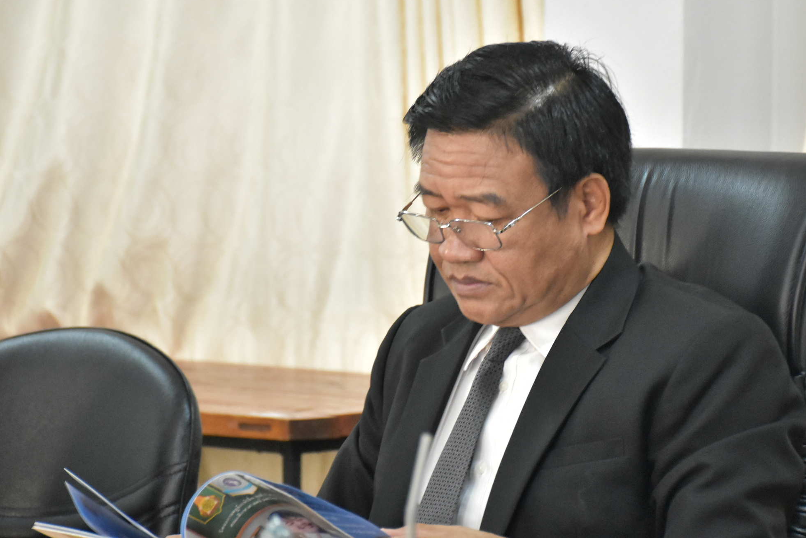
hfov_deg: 13.2
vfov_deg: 8.9
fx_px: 3471
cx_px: 456
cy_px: 290
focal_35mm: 155
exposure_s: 1/100
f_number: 5.3
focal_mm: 90
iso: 6400
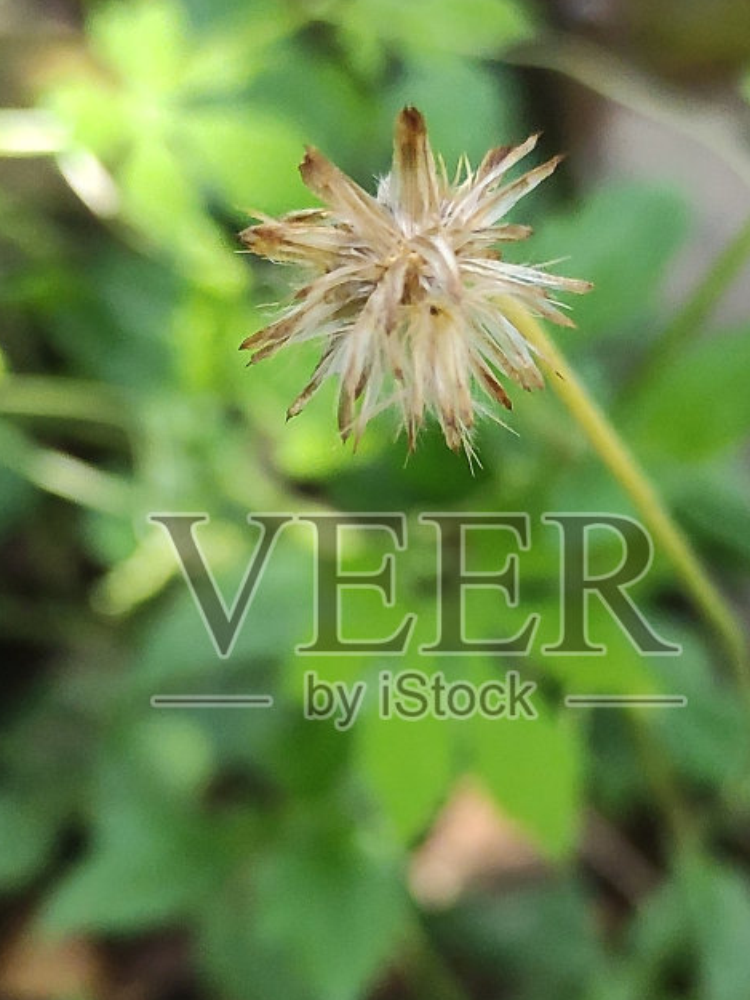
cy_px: 622
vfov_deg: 30.1
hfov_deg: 22.9
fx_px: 1848
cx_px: 418
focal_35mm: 64
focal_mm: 5.43
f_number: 1.89
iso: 4000
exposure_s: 1/11760
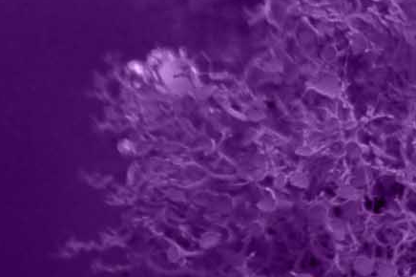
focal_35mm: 1602
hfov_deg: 1.3
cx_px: 1165
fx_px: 18503
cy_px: 454
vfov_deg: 0.9
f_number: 5.6
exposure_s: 1/400
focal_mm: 155
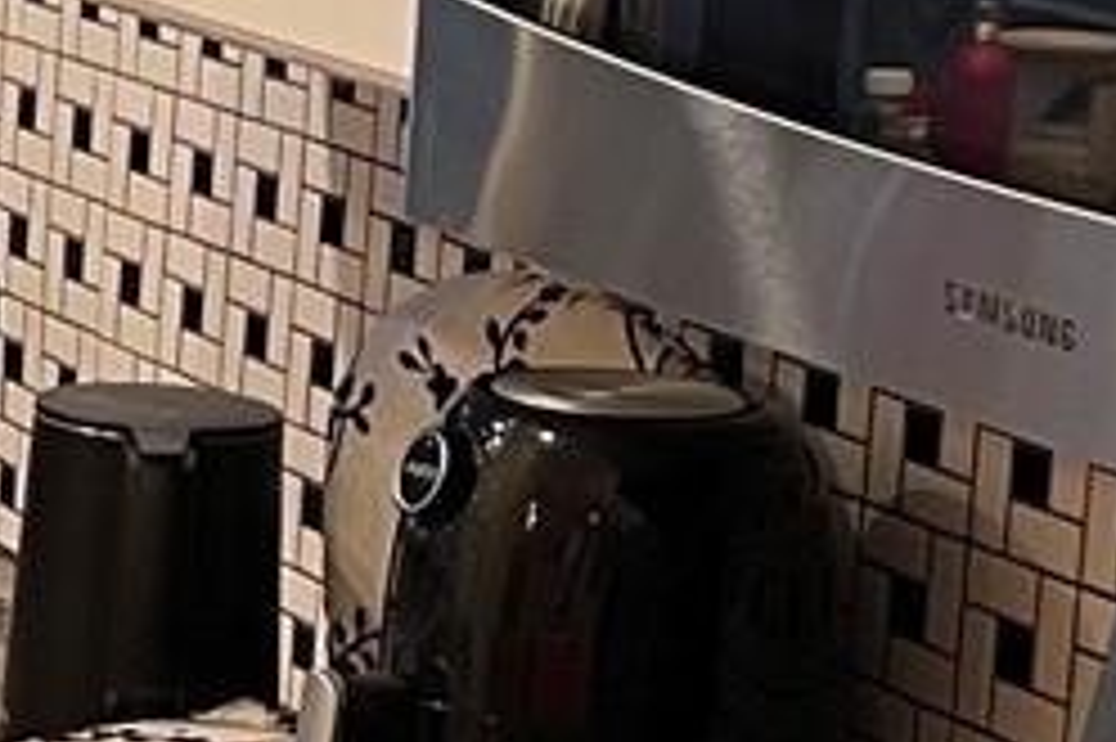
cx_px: -1539
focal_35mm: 168
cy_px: 207
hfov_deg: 10.6
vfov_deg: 8.2
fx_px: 5204
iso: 80
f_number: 1.6
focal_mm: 5.1
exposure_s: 1/60
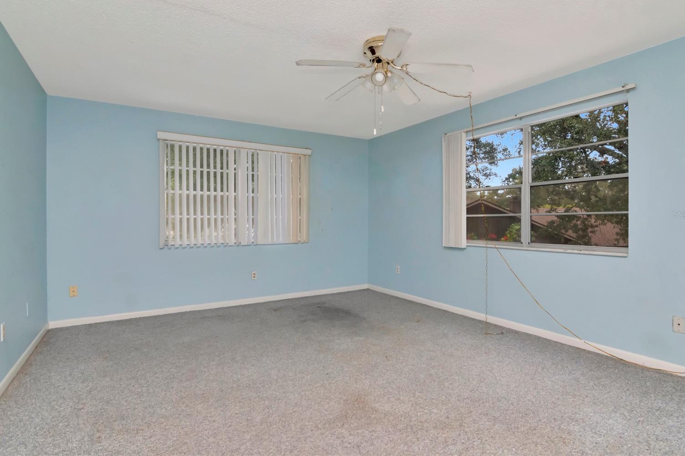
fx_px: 334
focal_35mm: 18
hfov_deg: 91.5
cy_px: 214
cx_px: 350
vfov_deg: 68.7
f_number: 10
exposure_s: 1/200
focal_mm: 11
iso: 1250
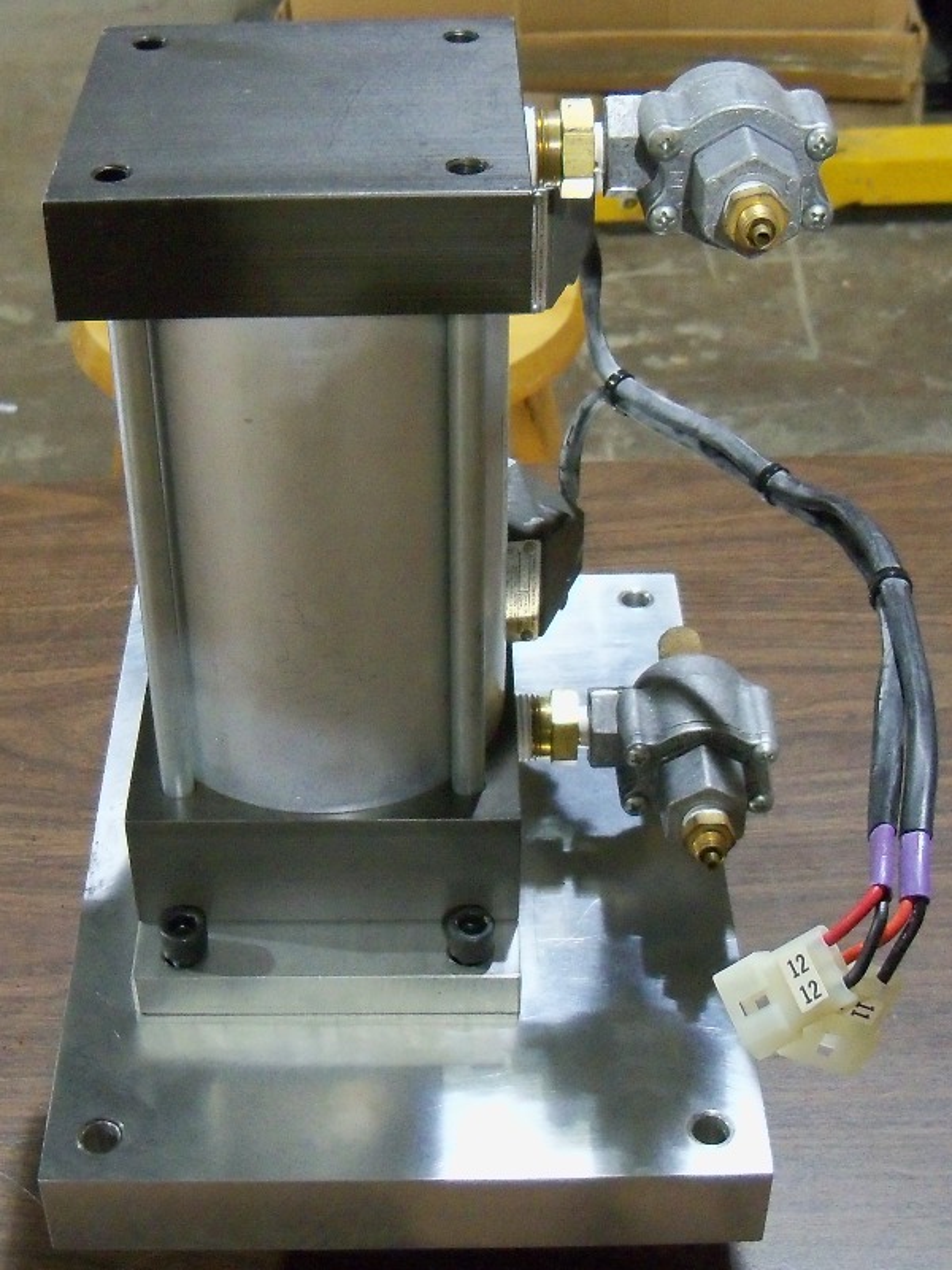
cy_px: 635
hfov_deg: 40.7
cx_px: 476
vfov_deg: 52.6
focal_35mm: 35
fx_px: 1283
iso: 640
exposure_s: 1/40
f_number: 3.5
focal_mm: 6.2
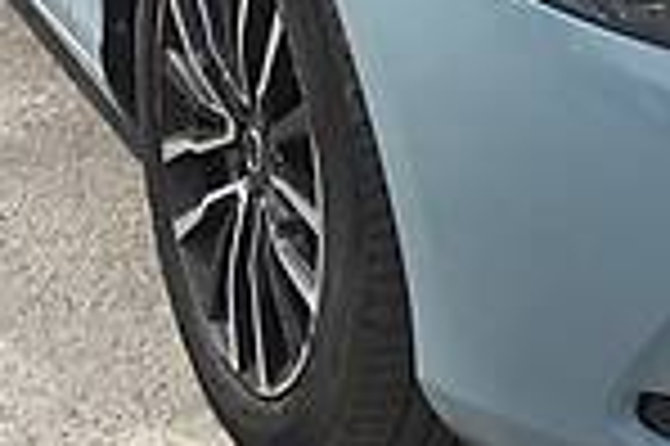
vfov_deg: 7.7
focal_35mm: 173
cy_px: -324
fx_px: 3216
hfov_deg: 11.6
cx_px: 818
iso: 25
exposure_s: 1/1006
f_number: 2.4
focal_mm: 3.3
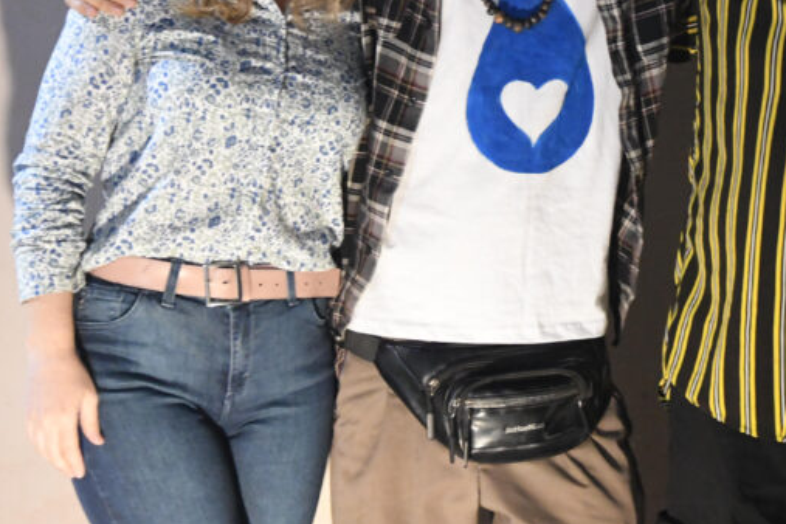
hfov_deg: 19.6
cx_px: 654
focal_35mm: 103
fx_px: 2249
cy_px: 94
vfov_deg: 13.2
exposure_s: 1/80
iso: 5000
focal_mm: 34
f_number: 2.8
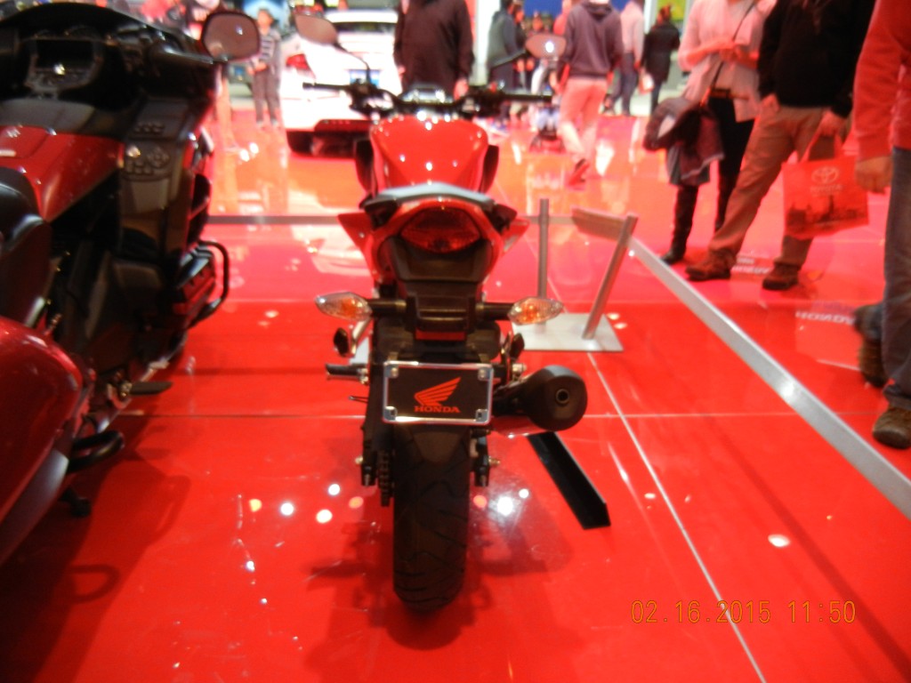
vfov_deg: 46.8
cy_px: 342
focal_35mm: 30
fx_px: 790
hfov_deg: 60.0
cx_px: 456
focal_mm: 5.4
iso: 400
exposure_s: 1/46.2
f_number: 3.5
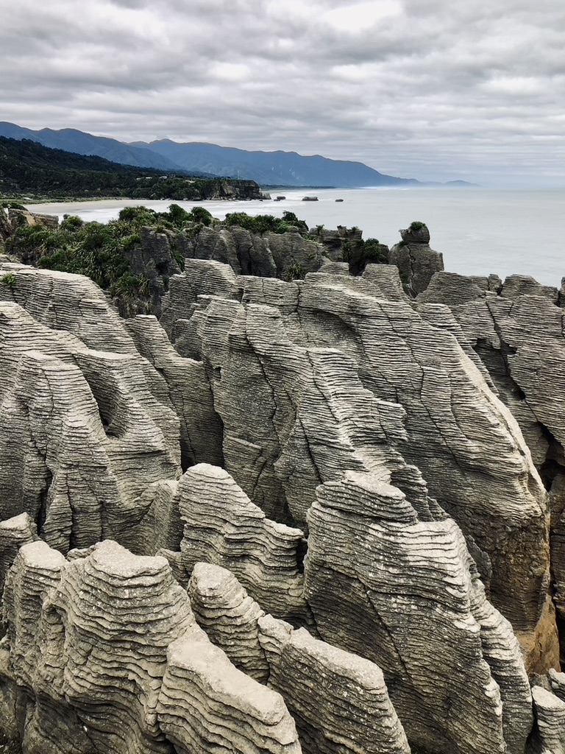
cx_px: 282
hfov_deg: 49.7
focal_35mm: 28
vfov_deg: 63.4
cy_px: 377
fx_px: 609
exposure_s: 1/417
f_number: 1.8
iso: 20
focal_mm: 3.99
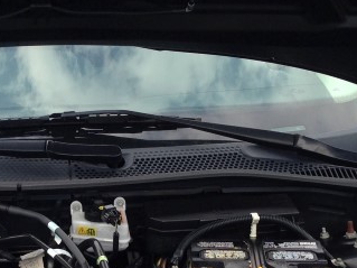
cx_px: 64
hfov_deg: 18.4
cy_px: 257
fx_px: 1093
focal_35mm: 106
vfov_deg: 13.8
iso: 50
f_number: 2.4
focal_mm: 4.12
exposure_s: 1/376
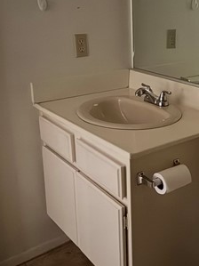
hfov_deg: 28.6
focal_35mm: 48
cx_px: 192
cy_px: 96
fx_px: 368
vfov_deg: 39.3
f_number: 2.2
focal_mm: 2.22
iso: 1250
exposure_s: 1/6
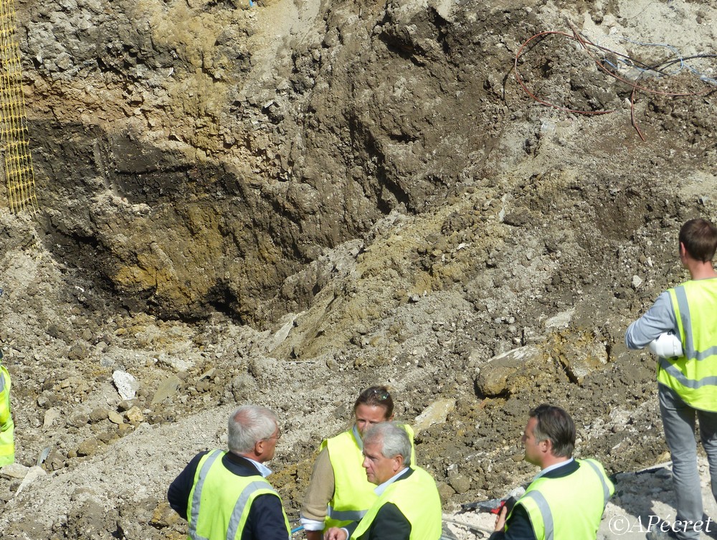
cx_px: 358
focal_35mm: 173
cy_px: 270
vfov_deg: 8.6
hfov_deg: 11.4
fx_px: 3589
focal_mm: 31.1
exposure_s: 1/800
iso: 100
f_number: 4
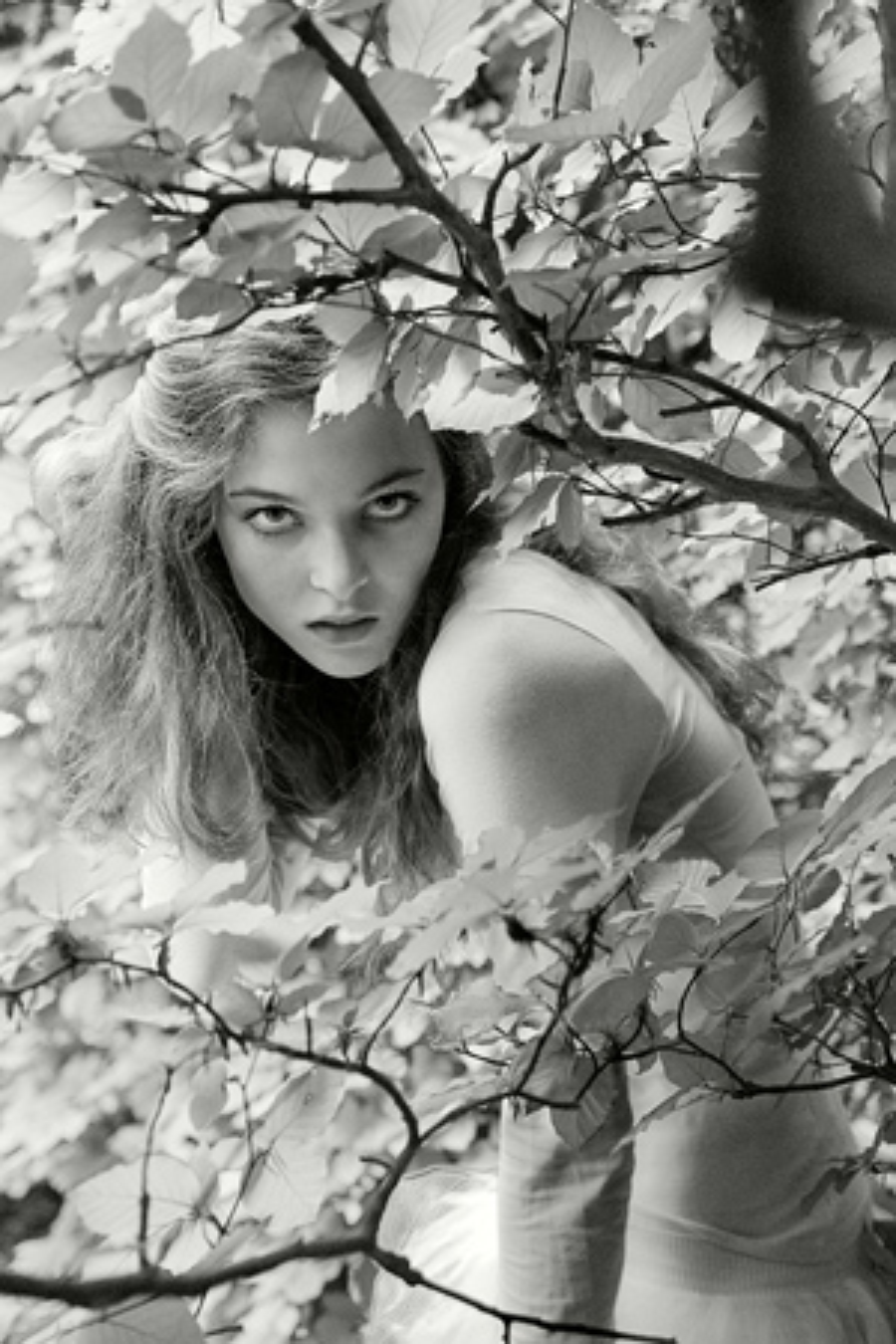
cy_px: 672
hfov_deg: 29.9
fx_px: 1680
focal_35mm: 45
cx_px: 448
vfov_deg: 43.6
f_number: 4
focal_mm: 45
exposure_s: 1/250
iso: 400
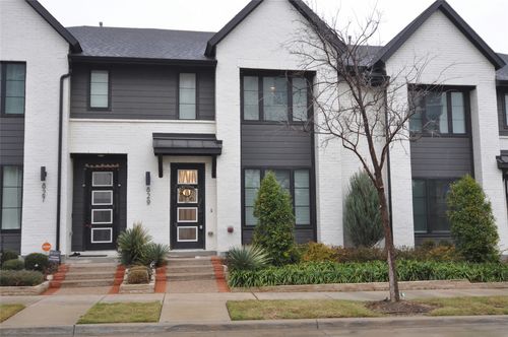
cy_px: 168
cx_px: 254
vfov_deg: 36.8
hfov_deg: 53.2
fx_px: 507
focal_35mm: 36
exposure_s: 1/125
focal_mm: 24
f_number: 5.6
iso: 400
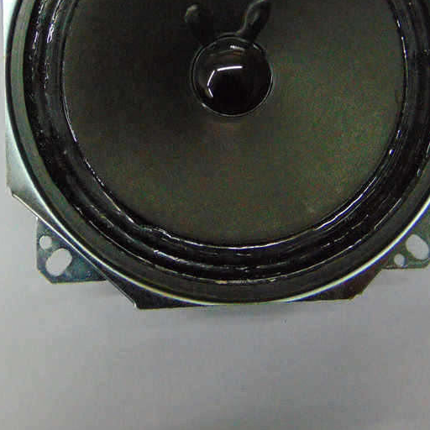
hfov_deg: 36.7
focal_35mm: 46
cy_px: 103
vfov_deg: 35.9
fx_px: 646
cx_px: 191
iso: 250
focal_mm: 4.5
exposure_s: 1/30
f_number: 3
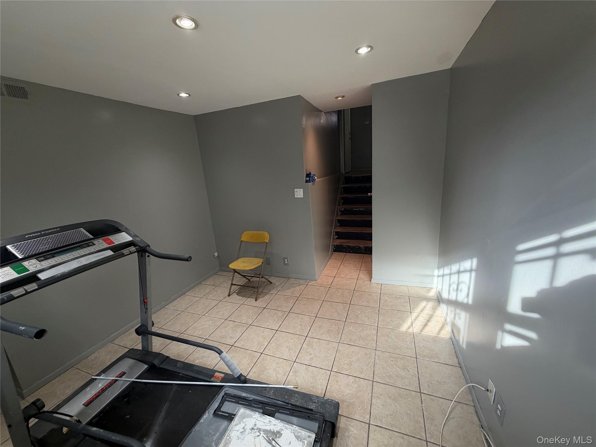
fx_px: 241
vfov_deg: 85.7
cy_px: 224
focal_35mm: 14
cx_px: 298
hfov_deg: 102.1
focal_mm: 2.22
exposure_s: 1/120
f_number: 2.2
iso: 160
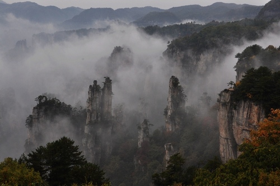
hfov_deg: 41.2
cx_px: 140
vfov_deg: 28.0
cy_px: 93
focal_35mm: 48
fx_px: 373
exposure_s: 1/125
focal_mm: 32
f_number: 14
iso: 400
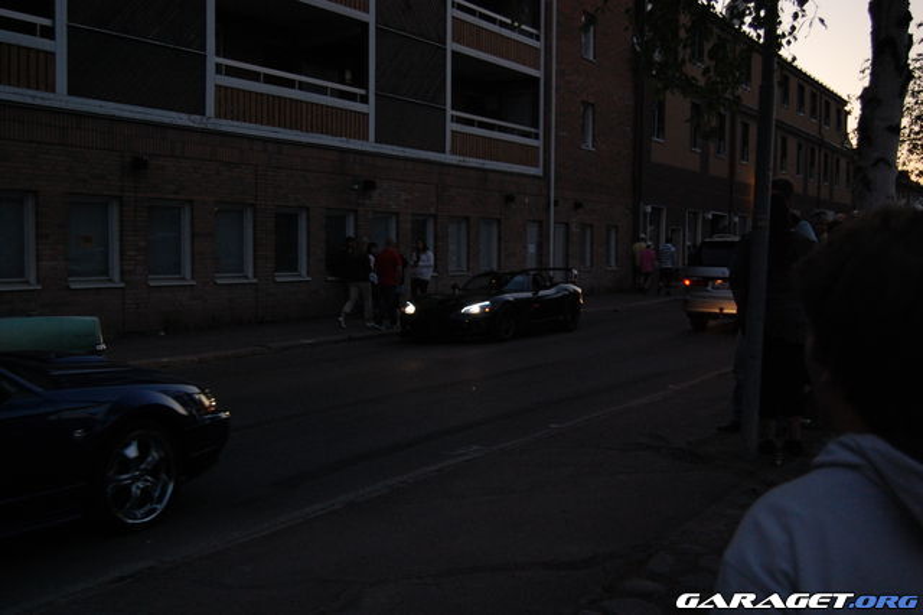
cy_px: 308
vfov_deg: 34.2
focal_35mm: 39
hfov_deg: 49.6
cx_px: 462
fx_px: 999
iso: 800
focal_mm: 26
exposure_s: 1/160
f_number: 4.5
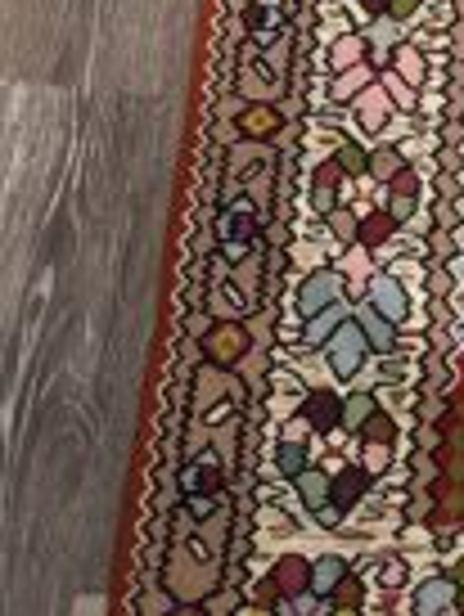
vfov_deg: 15.8
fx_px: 1874
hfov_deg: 12.4
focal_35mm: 105
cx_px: 928
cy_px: -508
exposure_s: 1/60
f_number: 1.78
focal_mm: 6.76
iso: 640
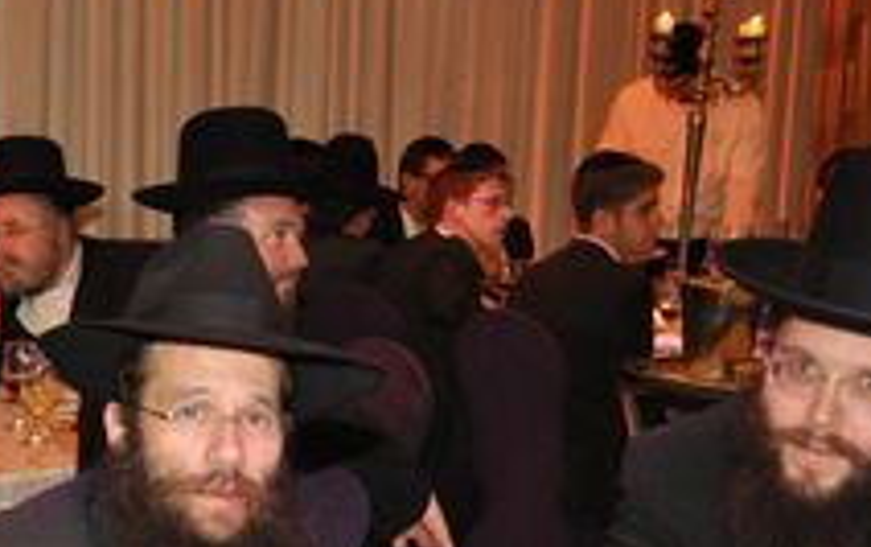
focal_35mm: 92
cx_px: 242
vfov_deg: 14.1
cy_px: 487
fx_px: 2186
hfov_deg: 22.4
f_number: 4
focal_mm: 32
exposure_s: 1/60
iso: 800
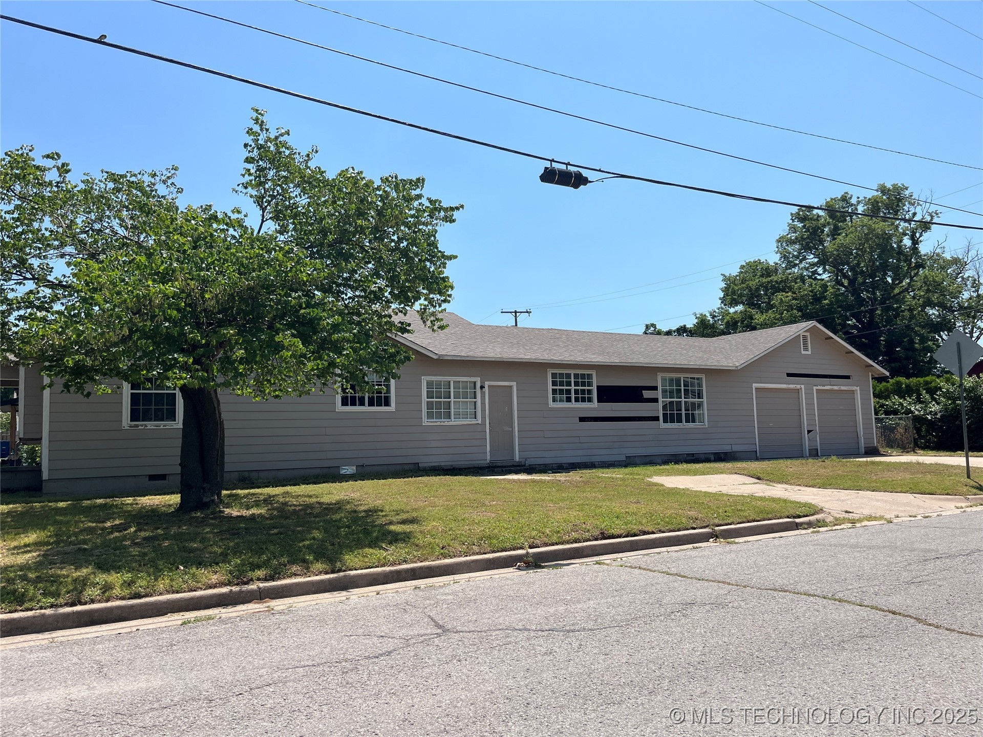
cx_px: 492
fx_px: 738
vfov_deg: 53.1
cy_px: 368
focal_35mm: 26
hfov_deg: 67.3
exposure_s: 1/4149
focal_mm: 5.1
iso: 50
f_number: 1.6
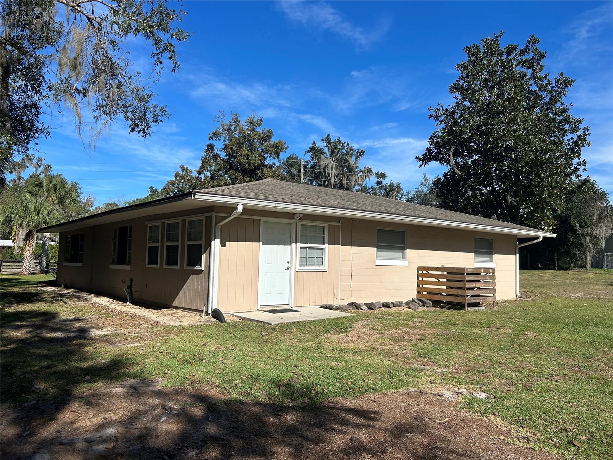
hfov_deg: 67.3
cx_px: 306
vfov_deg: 53.1
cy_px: 230
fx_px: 460
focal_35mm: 26
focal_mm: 5.7
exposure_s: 1/4630
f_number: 1.5
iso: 50
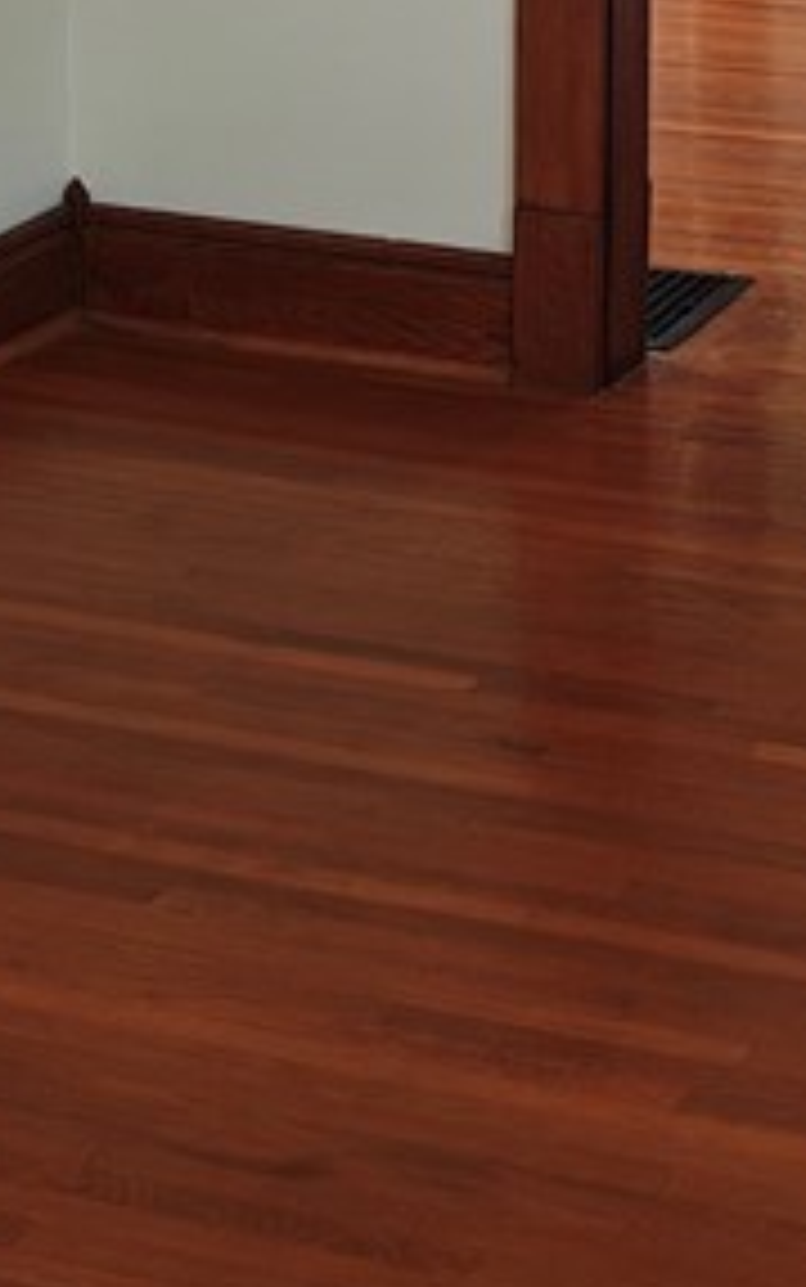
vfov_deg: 20.0
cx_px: 729
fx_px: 3335
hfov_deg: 13.7
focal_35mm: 95
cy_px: -414
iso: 681
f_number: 1.7
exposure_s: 1/60
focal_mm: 4.68
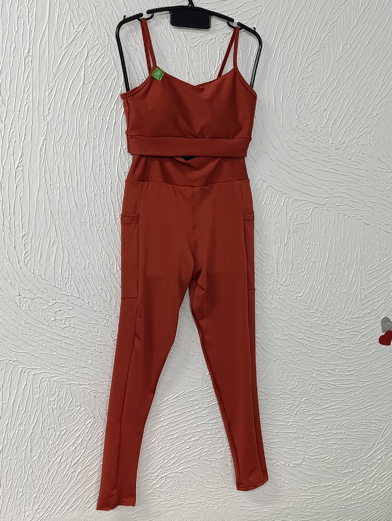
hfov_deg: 59.0
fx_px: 346
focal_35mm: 23
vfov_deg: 73.8
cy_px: 260
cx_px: 196
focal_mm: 6.14
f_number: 1.6
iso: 1250
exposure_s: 1/60
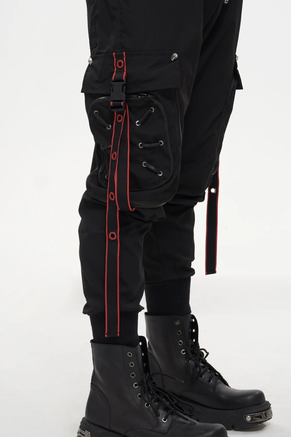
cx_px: 145
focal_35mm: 85
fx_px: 1031
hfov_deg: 16.1
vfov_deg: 23.9
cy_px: 221
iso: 200
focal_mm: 56
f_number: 5
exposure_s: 1/125
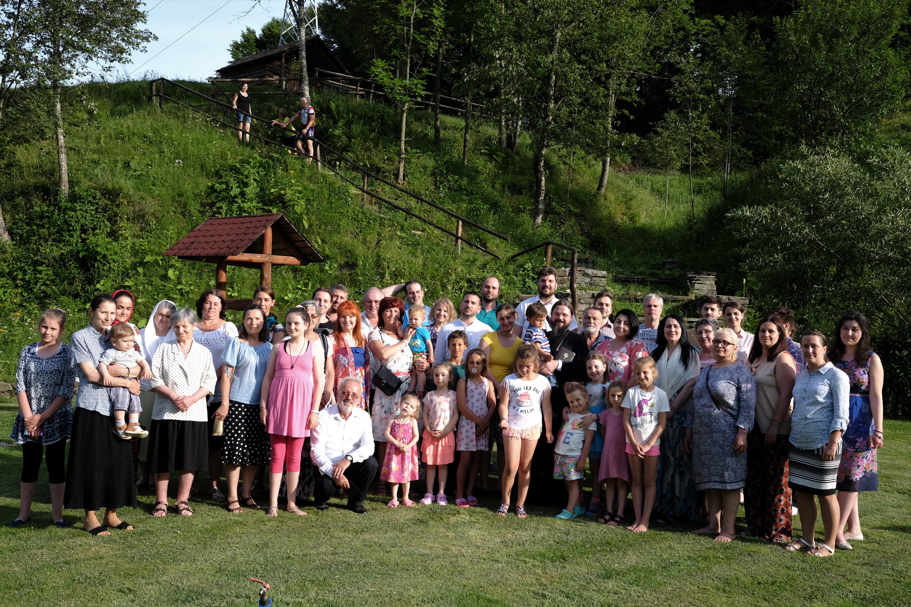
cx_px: 456
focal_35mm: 35
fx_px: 886
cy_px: 304
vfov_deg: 37.9
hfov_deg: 54.4
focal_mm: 23
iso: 250
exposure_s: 1/250
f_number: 5.6
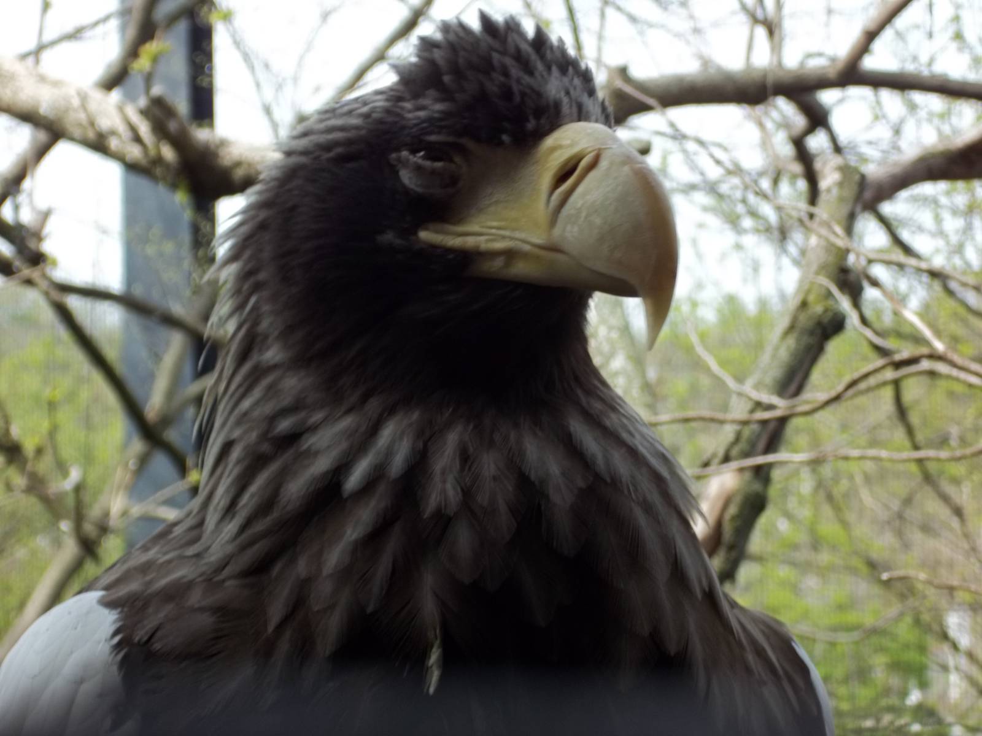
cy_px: 368
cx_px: 491
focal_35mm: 96
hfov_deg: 20.4
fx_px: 2723
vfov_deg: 15.4
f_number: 5.2
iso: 64
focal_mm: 17.1
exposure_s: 1/125
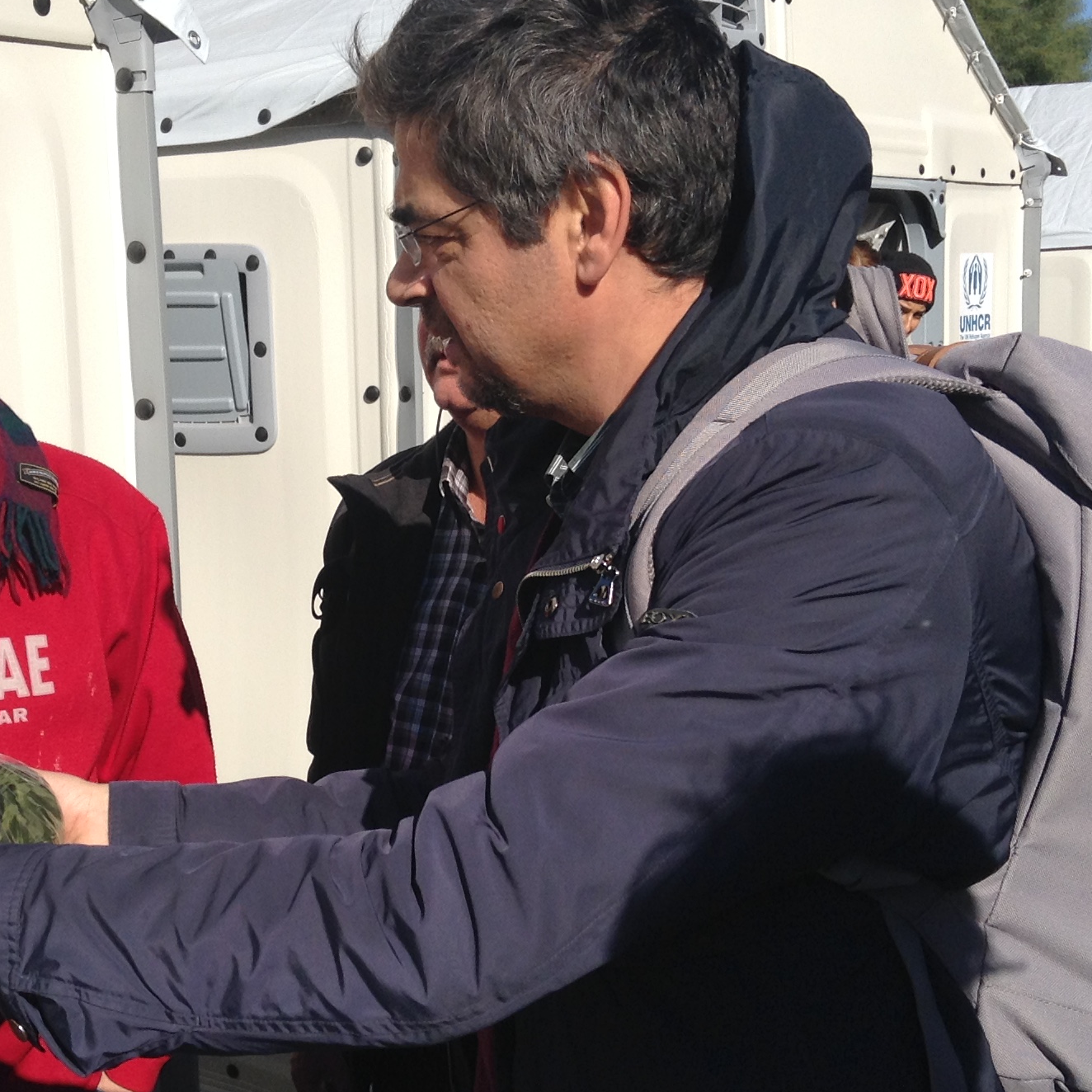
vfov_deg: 30.0
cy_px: 577
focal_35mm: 57
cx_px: 356
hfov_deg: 29.8
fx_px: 2034
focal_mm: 3.3
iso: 25
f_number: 2.4
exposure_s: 1/1412
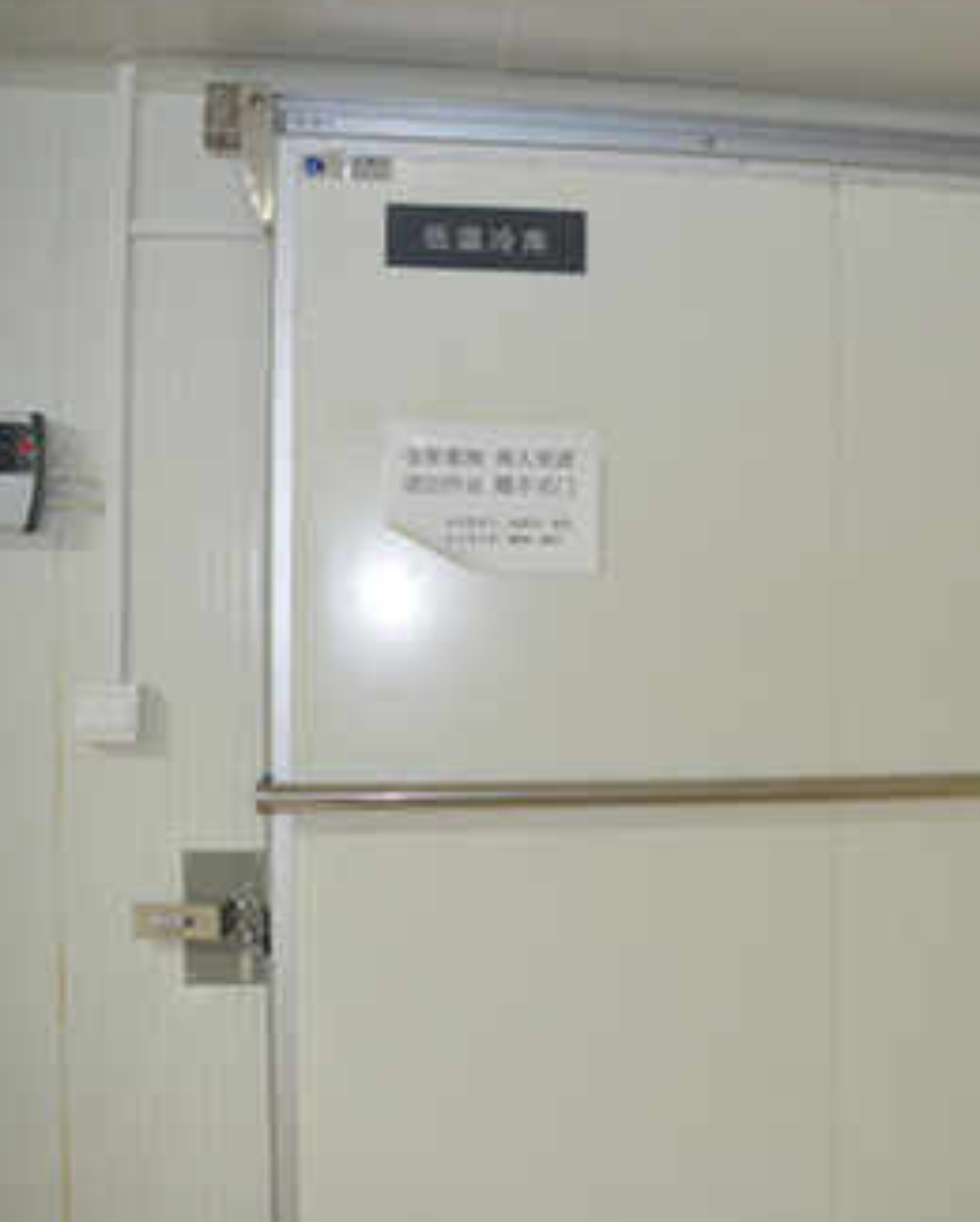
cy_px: 603
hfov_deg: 37.7
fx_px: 1411
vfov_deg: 46.8
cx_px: 686
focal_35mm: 39
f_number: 3.5
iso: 1400
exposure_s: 1/60
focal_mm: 18
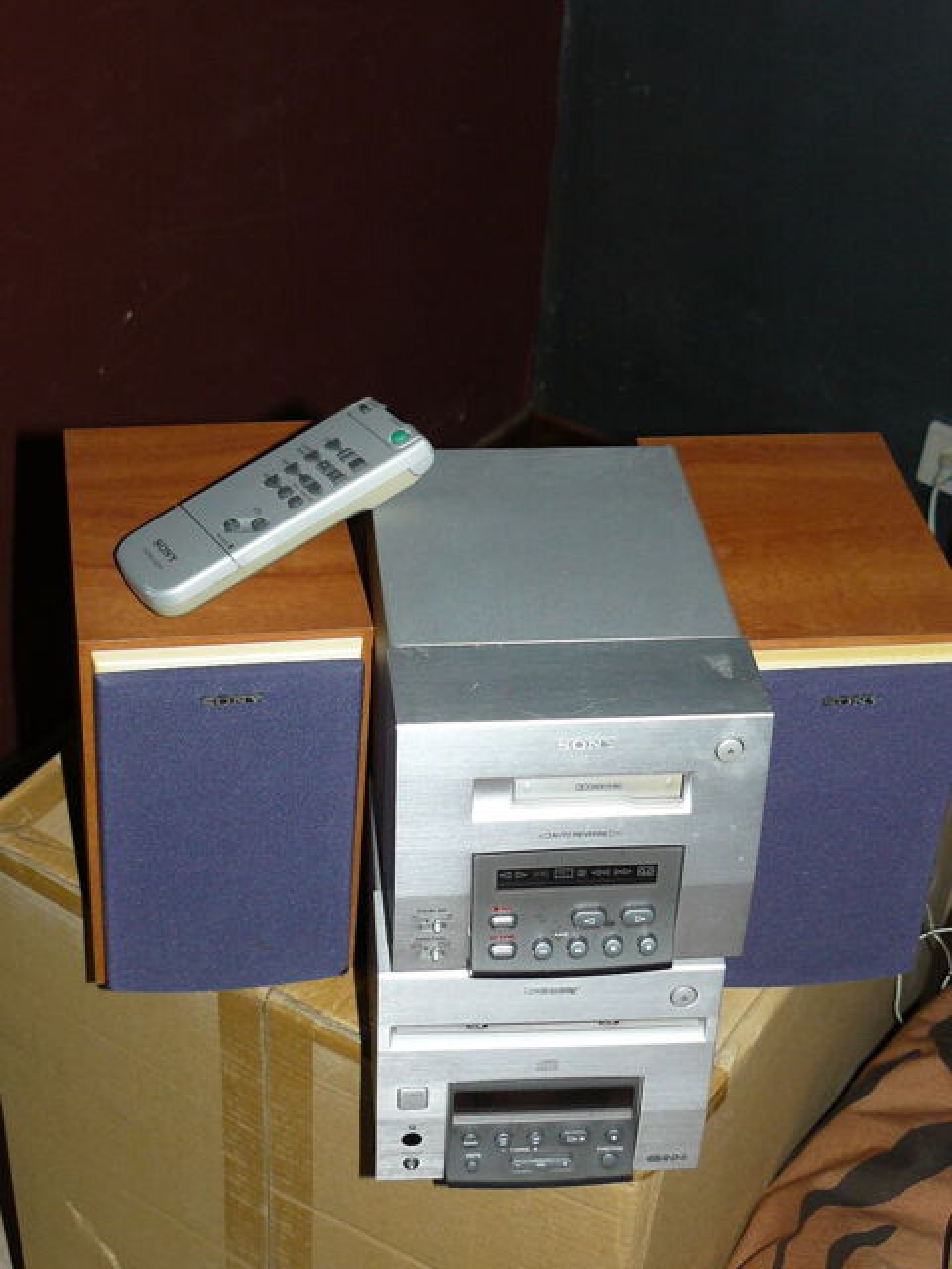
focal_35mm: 56
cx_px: 476
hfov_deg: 26.1
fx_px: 2053
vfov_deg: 34.3
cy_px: 634
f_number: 2.8
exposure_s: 1/30
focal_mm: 6.2
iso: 100
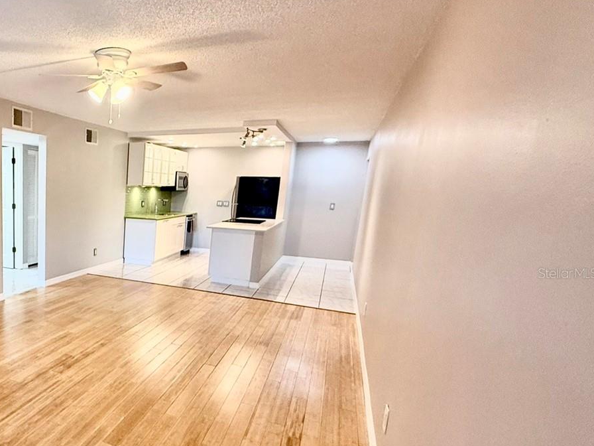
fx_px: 429
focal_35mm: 25
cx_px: 70
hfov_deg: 60.0
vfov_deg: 54.4
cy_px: 273
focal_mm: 2.22
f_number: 2.2
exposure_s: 1/120
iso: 320
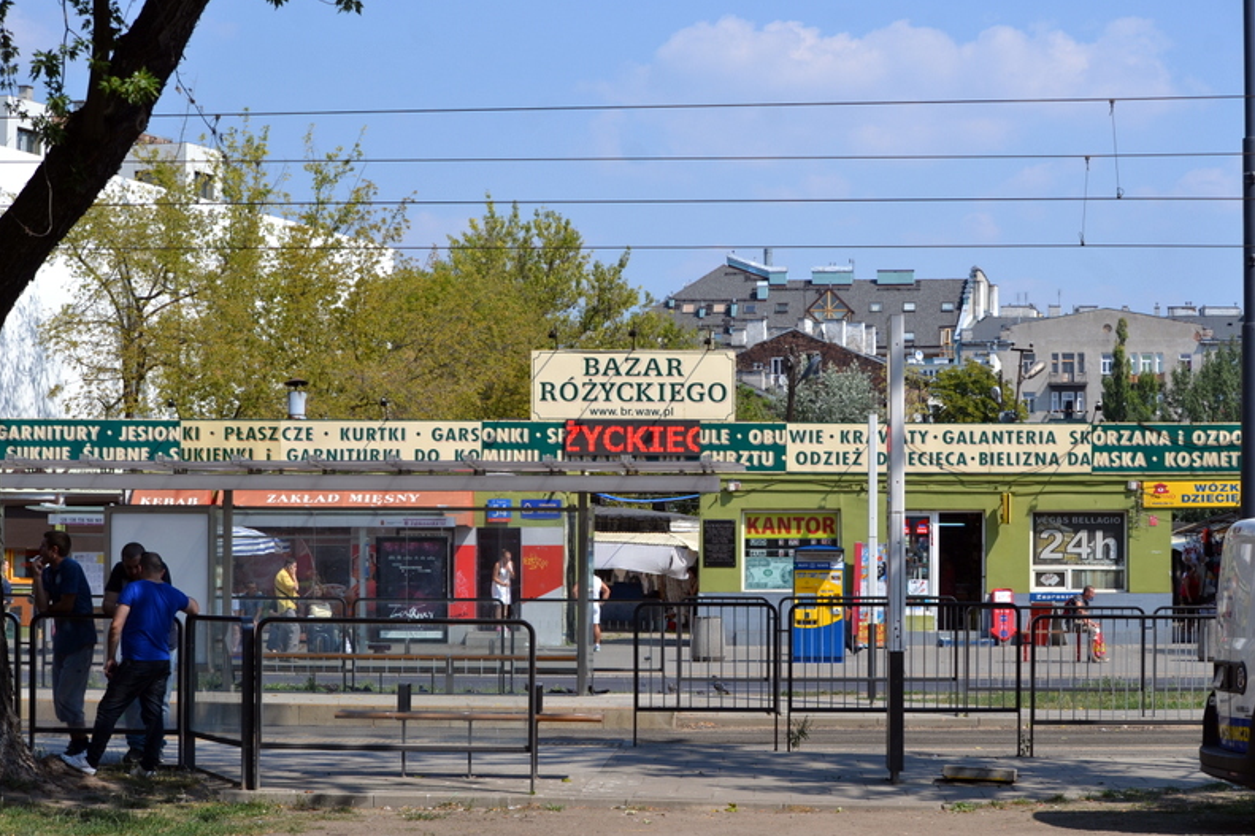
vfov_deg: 16.3
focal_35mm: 84
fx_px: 2910
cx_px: 627
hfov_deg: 24.3
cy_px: 417
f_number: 8
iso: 100
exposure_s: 1/250
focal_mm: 55
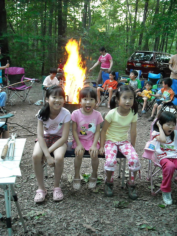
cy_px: 118
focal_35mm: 35
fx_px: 239
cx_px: 88
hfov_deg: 40.7
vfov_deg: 52.6
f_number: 2.8
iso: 800
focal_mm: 5.7
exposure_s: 1/28
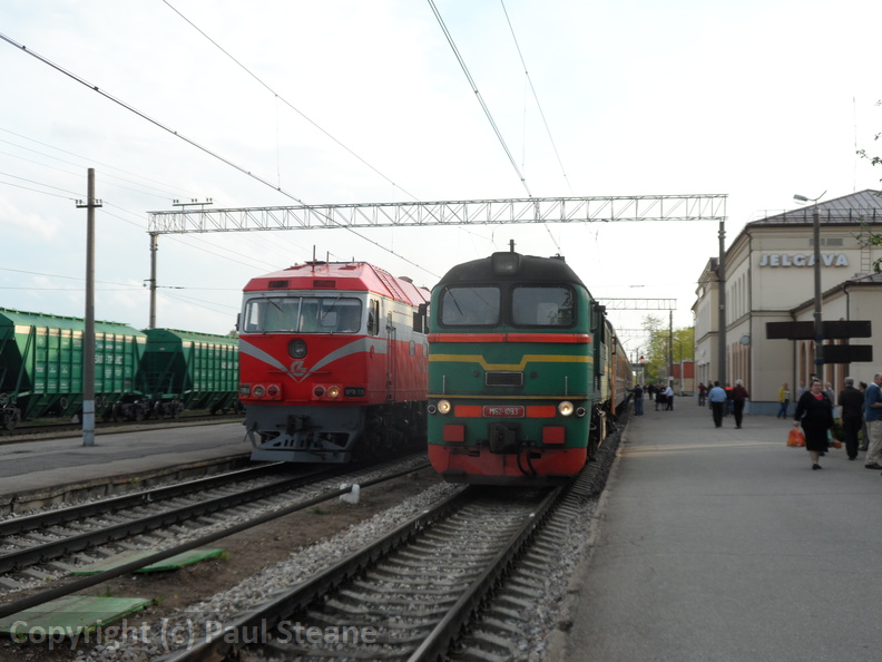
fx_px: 1121
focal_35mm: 44
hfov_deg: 42.9
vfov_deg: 32.9
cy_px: 331
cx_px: 441
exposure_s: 1/250
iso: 80
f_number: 3.9
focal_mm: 8
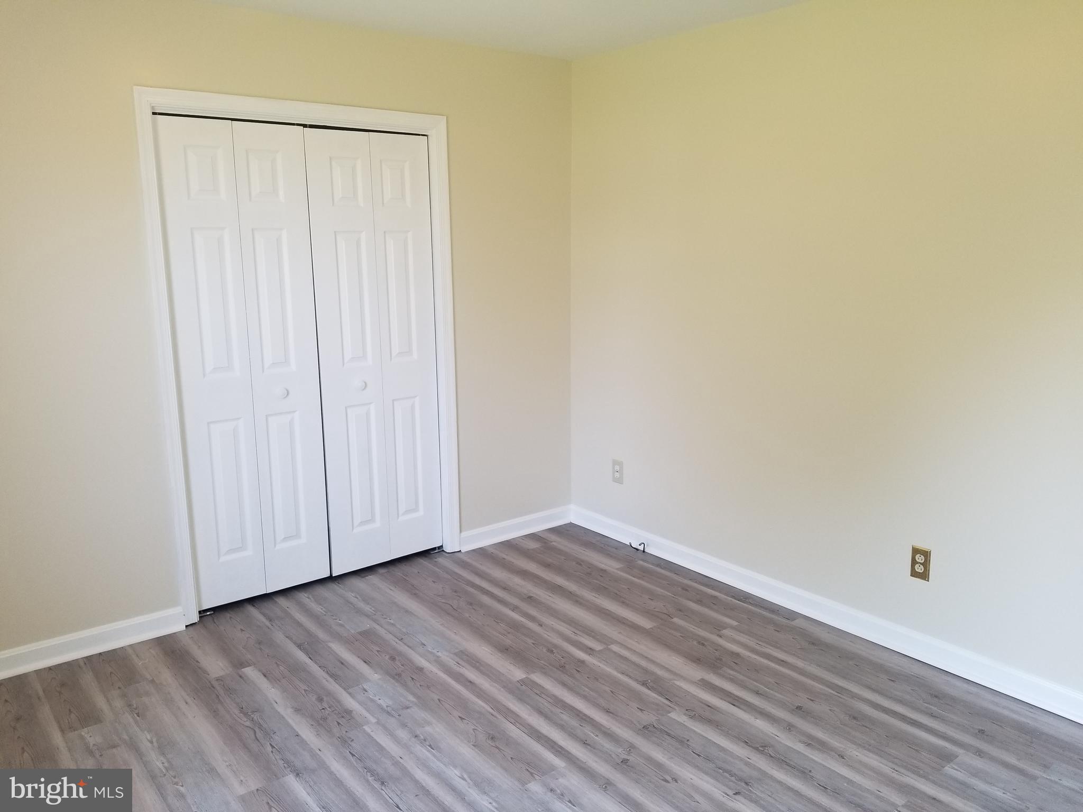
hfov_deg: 67.3
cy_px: 406
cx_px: 542
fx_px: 813
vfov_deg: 53.1
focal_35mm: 26
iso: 80
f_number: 1.7
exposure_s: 1/60
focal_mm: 4.25
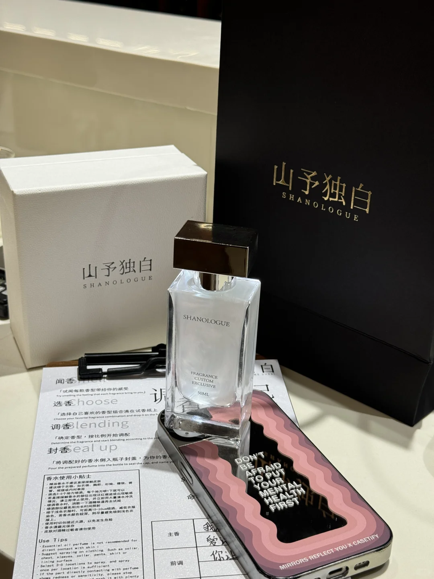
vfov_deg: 39.7
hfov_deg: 30.3
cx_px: 217
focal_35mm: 48
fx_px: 802
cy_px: 290
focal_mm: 6.76
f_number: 1.78
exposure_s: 1/230
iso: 64
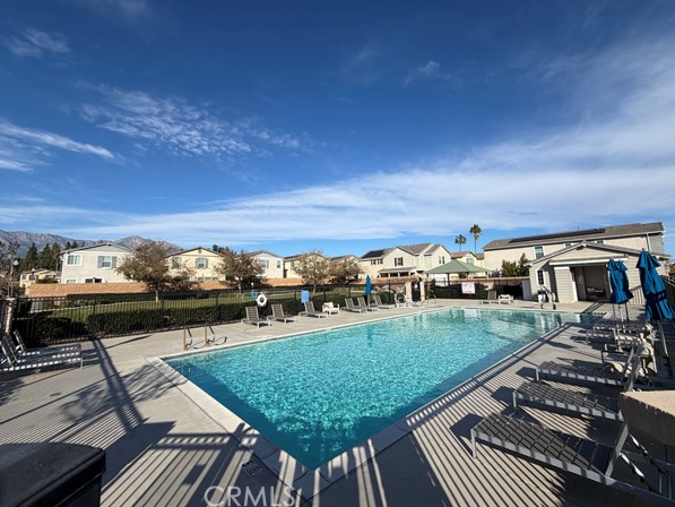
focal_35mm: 15
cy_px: 241
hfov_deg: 98.1
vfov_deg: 81.7
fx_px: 293
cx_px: 354
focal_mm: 2.22
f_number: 2.2
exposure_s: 1/1167
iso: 20
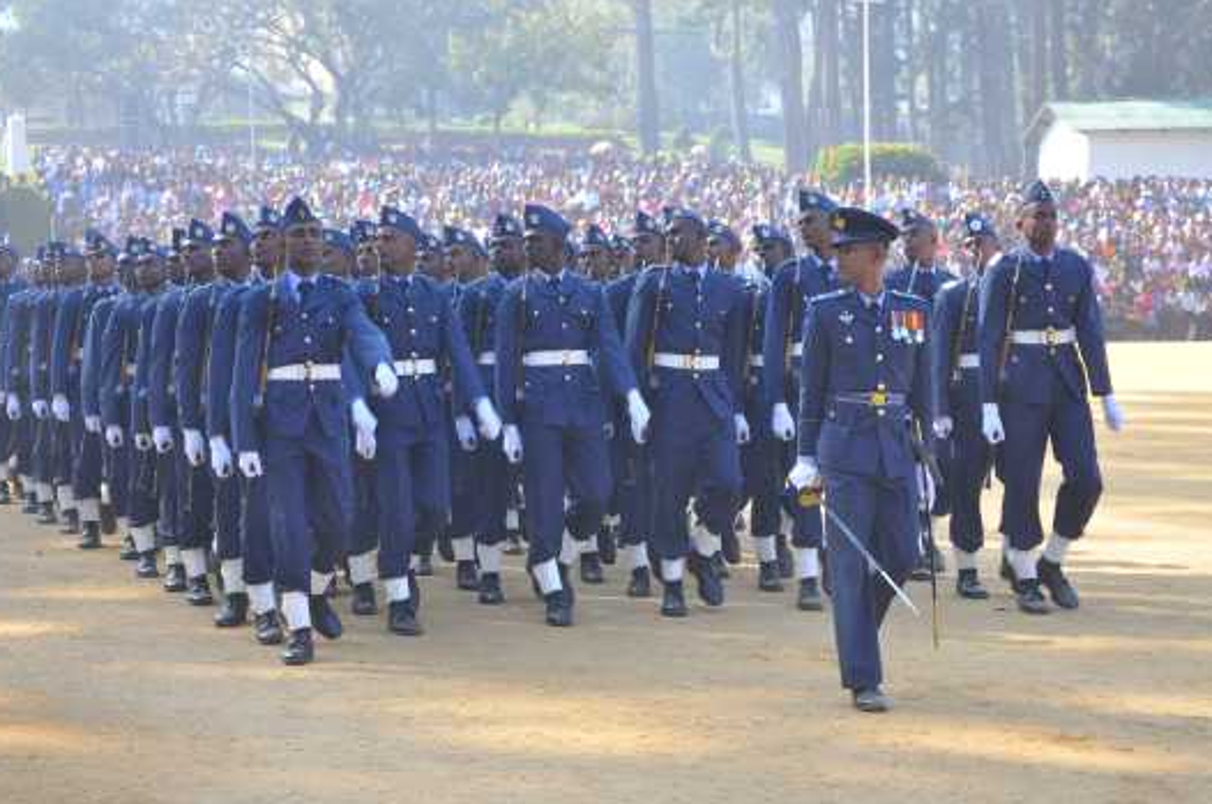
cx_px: 664
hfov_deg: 22.9
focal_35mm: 89
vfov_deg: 15.3
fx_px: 2992
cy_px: 419
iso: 200
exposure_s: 1/125
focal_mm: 52
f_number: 8
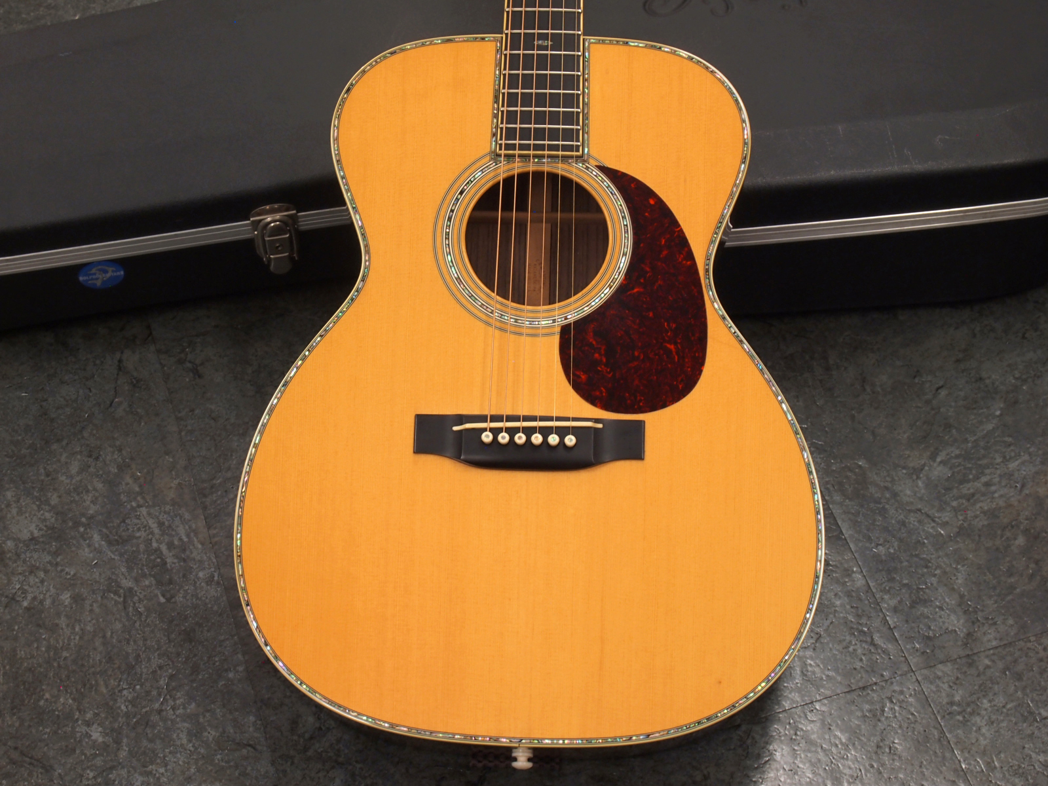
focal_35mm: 64
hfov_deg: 30.3
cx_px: 524
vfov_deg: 22.9
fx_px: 1938
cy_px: 393
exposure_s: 1/3
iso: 200
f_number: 13
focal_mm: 32
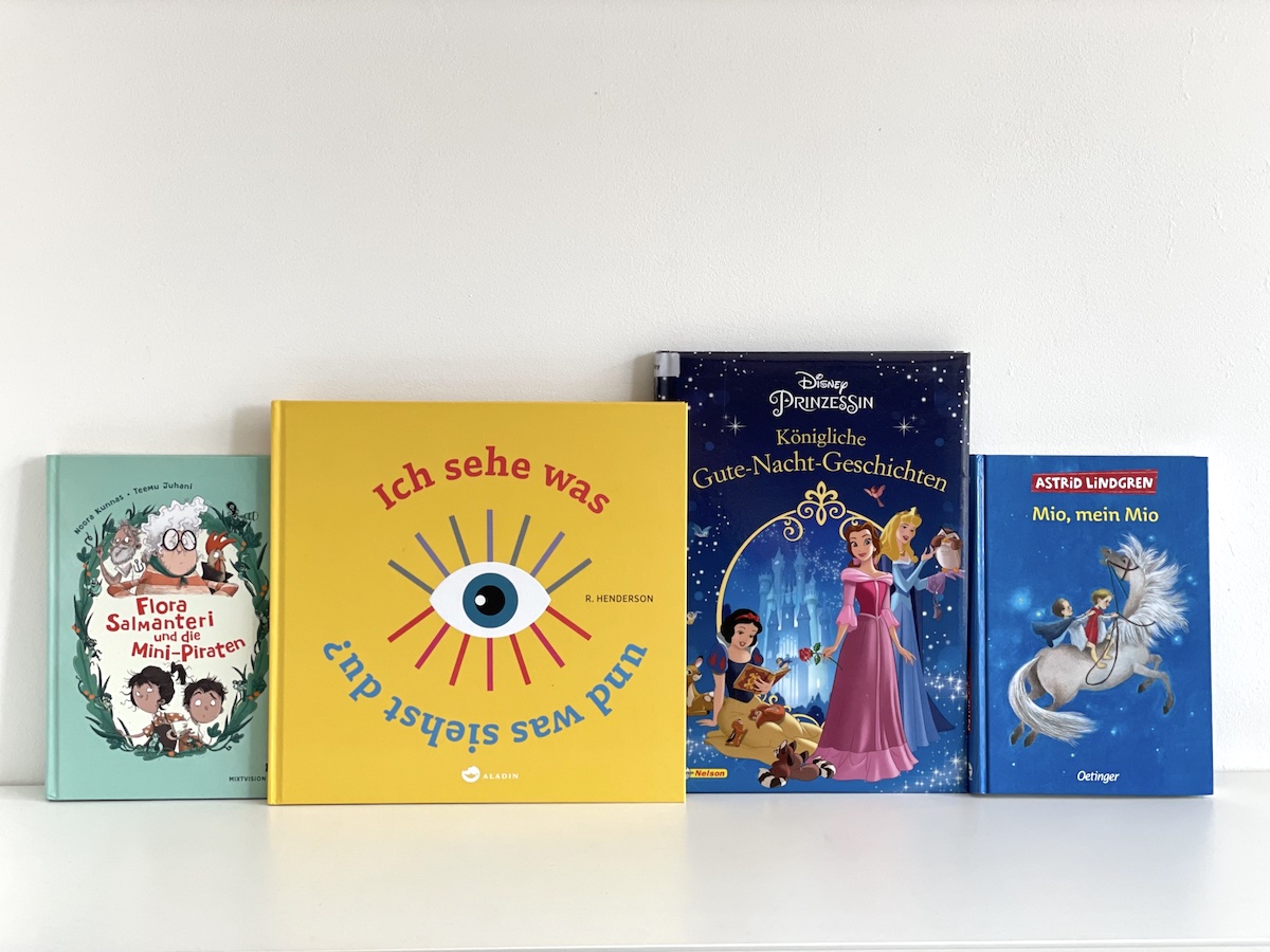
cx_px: 635
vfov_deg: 28.0
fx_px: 1908
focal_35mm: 52
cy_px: 476
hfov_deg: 36.8
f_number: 2
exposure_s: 1/122
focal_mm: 6
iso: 100
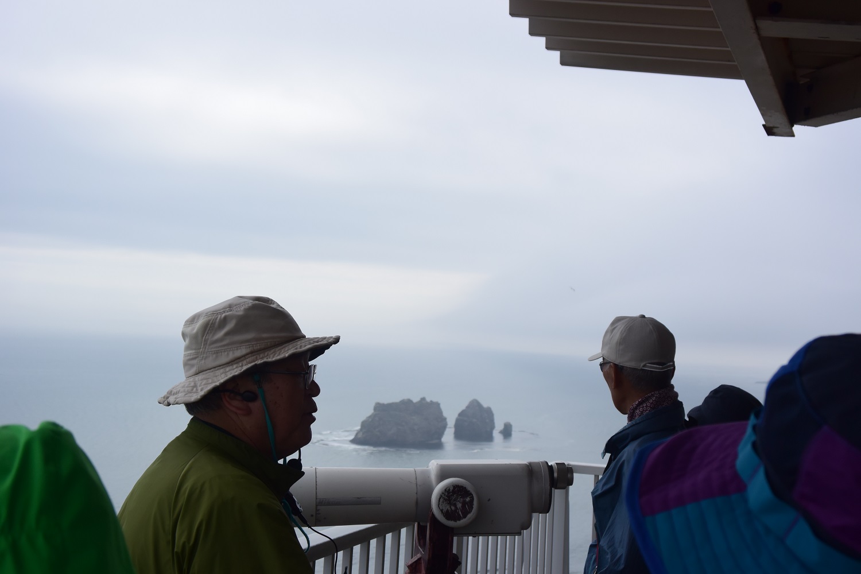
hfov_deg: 37.5
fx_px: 1267
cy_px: 287
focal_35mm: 53
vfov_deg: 25.5
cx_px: 430
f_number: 5
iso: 160
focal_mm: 19.7
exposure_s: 1/800
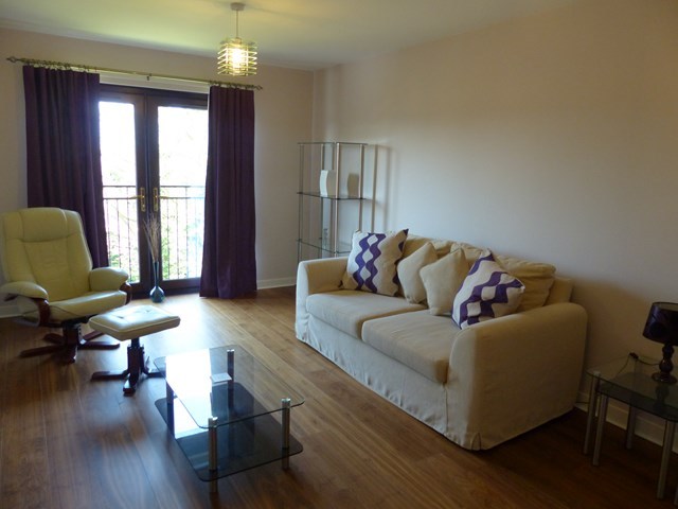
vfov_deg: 54.9
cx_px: 339
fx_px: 490
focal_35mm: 25
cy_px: 254
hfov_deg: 69.4
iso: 250
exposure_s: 1/60
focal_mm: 4.5
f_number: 2.8
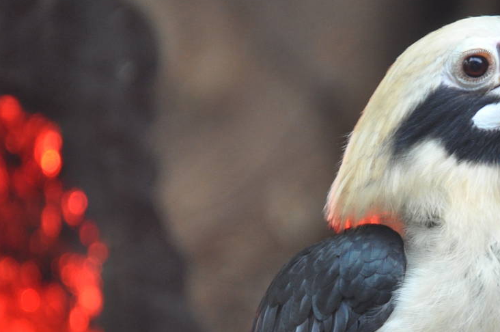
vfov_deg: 1.5
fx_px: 12733
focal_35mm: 918
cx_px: 452
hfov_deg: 2.2
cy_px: 260
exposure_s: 1/40
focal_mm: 280
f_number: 5.6
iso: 800
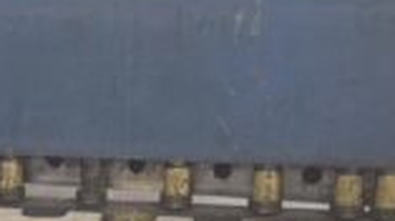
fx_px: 1340
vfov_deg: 9.3
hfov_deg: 15.3
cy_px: 286
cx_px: -229
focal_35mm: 128
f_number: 1.8
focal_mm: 5.4
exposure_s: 1/120
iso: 400
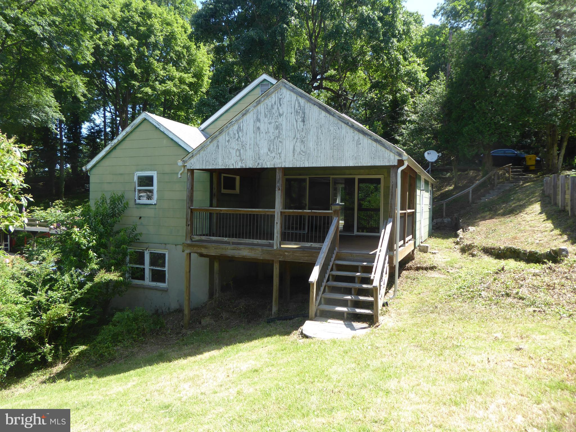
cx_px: 288
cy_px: 216
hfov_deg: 71.6
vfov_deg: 56.8
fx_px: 399
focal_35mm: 24
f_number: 3.3
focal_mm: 4.3
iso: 80
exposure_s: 1/200
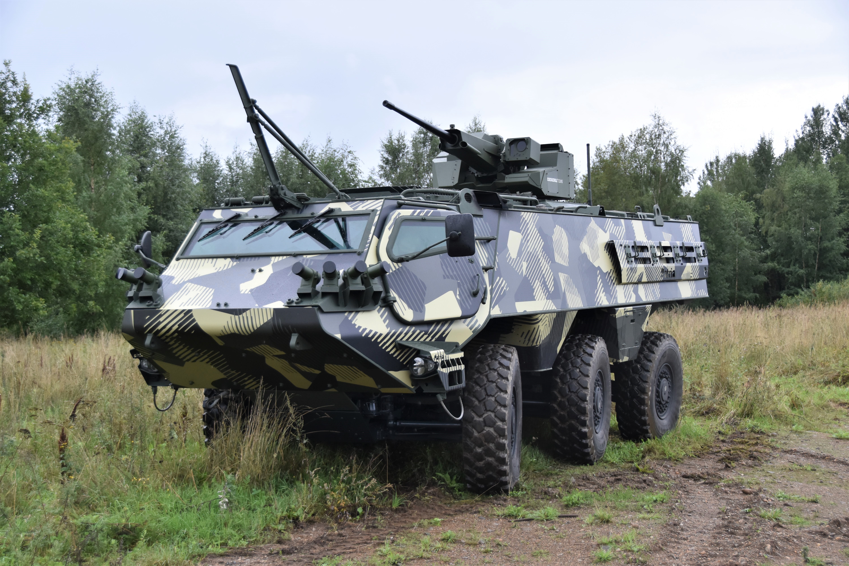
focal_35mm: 51
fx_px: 1203
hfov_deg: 38.9
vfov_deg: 26.5
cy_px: 283
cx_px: 424
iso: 640
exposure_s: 1/800
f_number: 4.2
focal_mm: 34
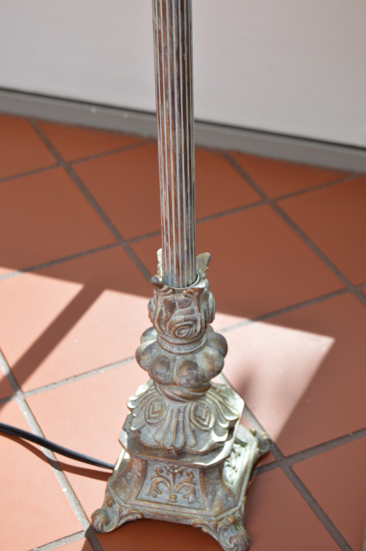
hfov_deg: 18.1
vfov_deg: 27.0
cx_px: 183
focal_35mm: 75
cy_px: 276
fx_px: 1146
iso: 200
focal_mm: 50
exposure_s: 1/100
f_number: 7.1
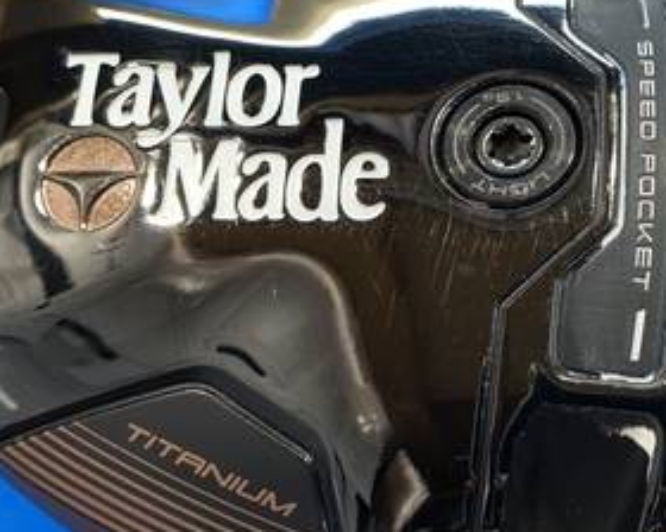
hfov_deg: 32.5
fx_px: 1143
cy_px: 290
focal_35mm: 58
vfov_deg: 26.2
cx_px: 338
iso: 160
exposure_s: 1/60
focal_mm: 4.25
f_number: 1.8
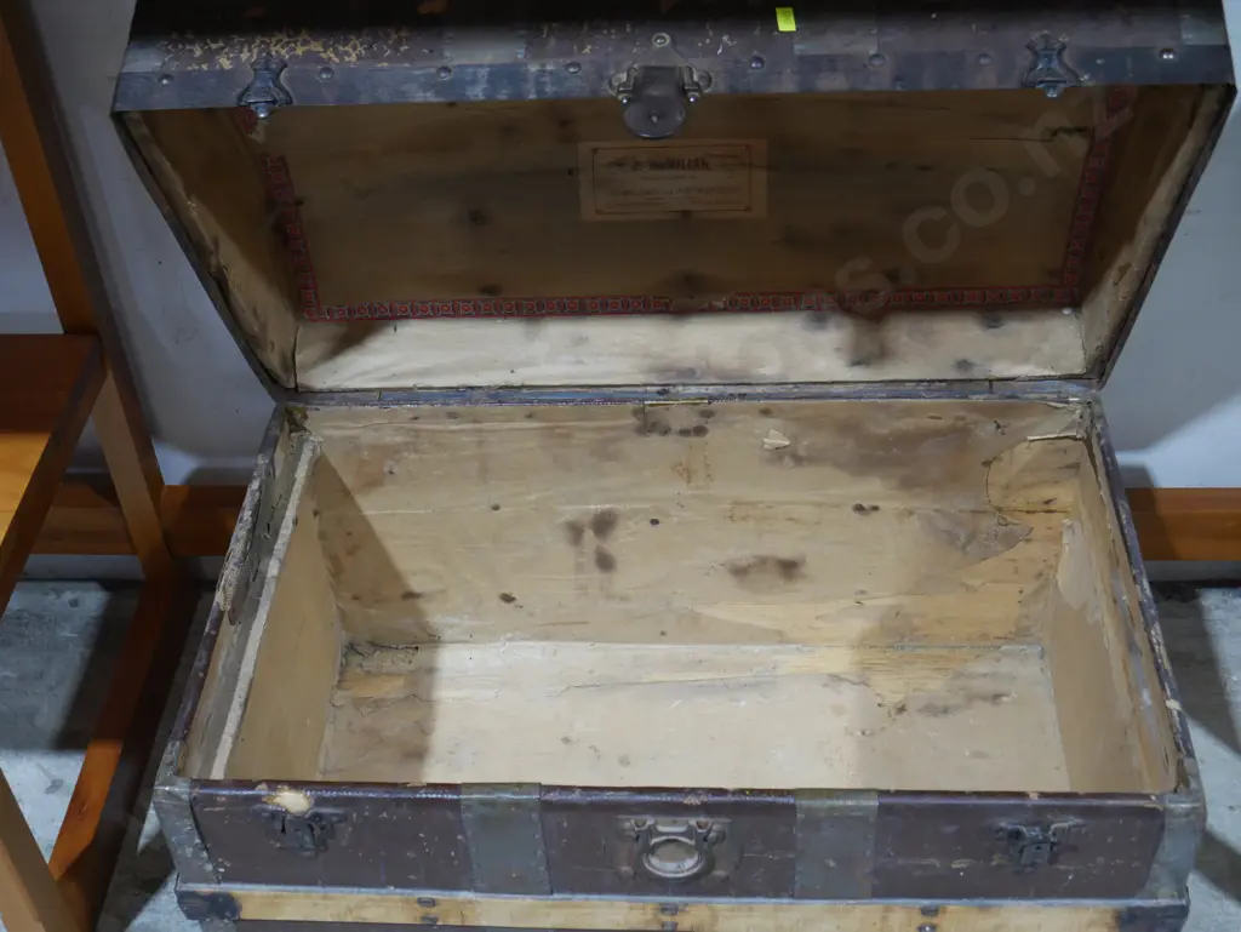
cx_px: 620
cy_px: 466
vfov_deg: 31.5
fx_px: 1650
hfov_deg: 41.2
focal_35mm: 46
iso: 800
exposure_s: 1/60
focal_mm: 23
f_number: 5.1
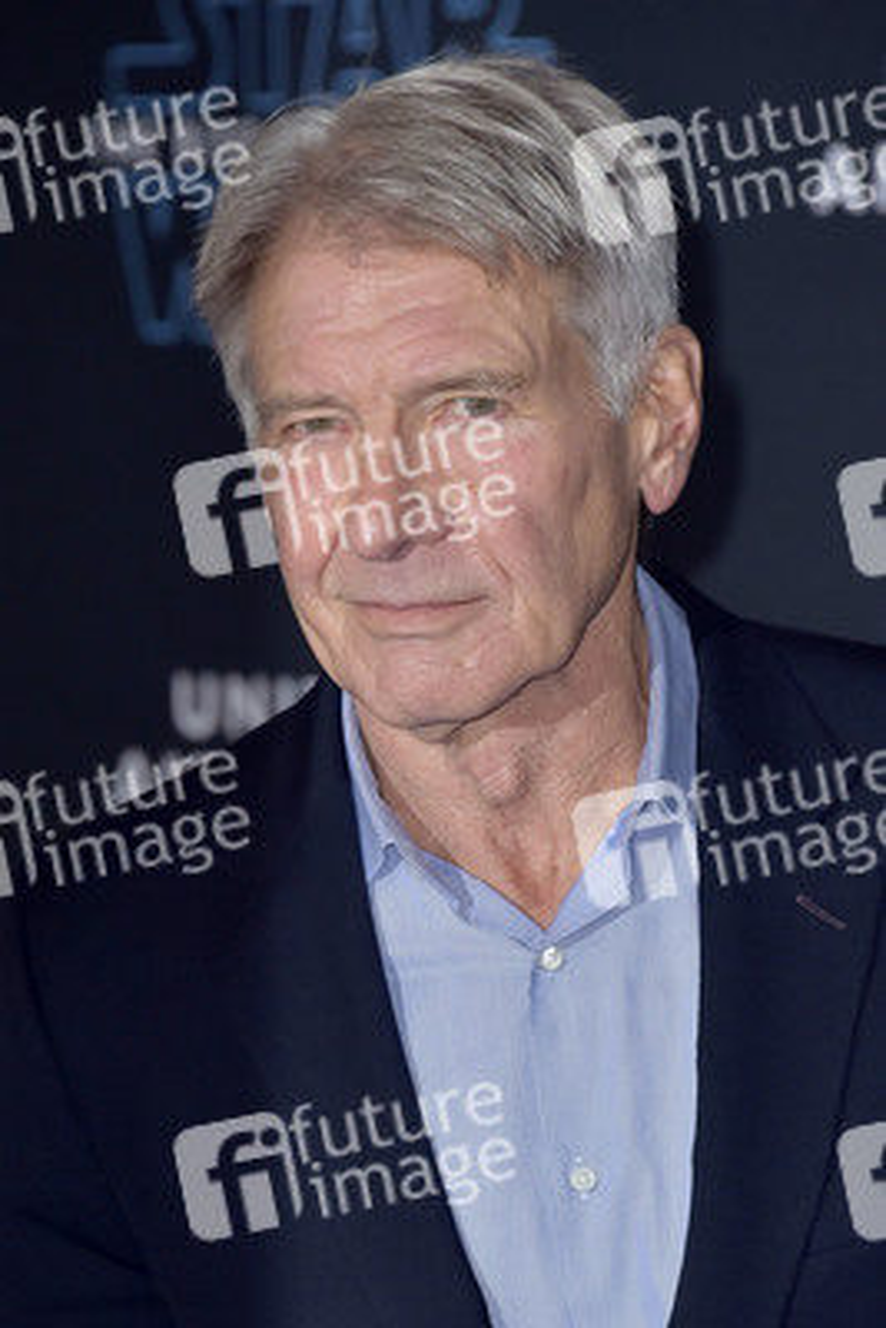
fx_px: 9220
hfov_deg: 5.5
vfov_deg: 8.2
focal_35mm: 250
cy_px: 664
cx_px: 443
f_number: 7.1
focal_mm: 250
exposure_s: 1/250
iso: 800
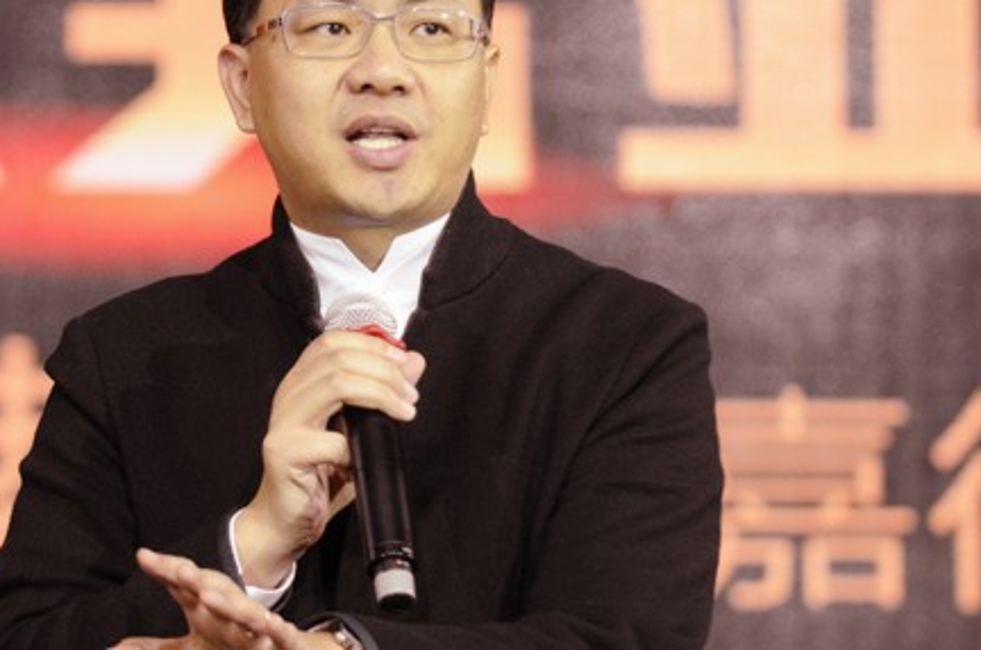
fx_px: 7937
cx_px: 343
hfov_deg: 7.1
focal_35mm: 292
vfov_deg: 4.7
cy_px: 235
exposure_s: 1/250
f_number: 2.8
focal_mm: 105
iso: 640
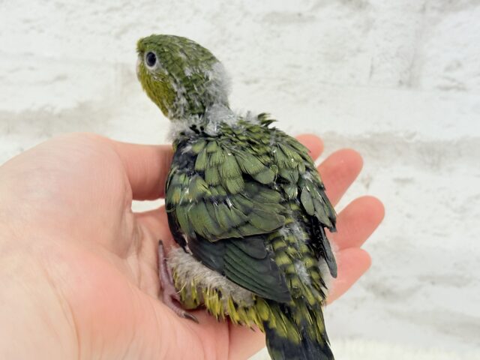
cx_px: 240
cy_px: 180
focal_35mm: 52
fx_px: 721
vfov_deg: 28.0
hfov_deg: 36.8
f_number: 1.6
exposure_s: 1/100
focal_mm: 5.96
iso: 125
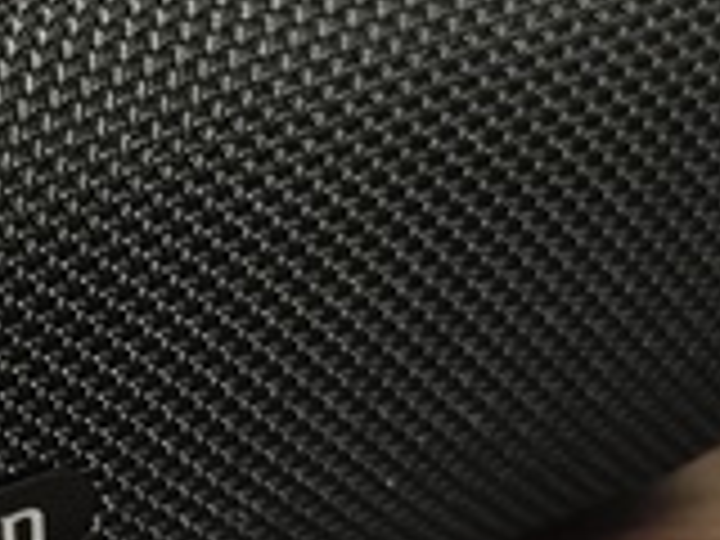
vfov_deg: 14.2
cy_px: 184
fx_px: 2163
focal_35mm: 104
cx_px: -333
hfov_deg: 17.2
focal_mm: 4.74
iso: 541
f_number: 1.79
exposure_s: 1/25
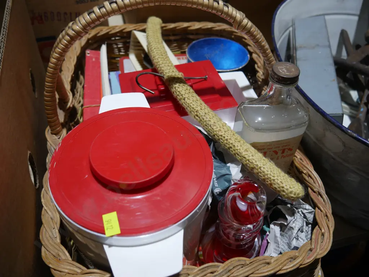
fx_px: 299
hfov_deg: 63.4
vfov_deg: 49.8
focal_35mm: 28
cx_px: 184
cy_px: 138
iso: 200
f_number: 3.5
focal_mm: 14
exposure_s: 1/80
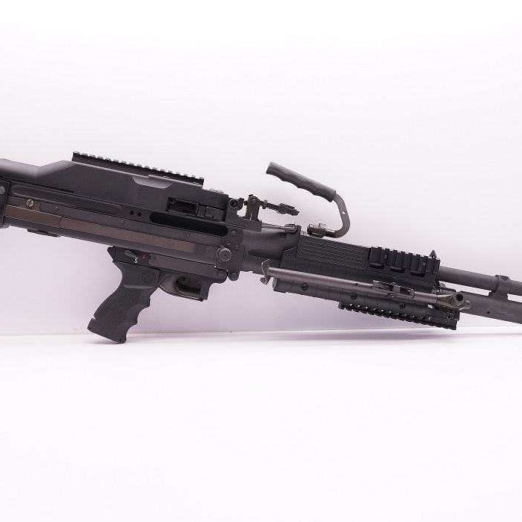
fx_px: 693
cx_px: 239
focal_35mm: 41
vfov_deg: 41.3
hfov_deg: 41.2
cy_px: 264
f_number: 5.6
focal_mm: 21
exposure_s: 1/125
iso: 1000
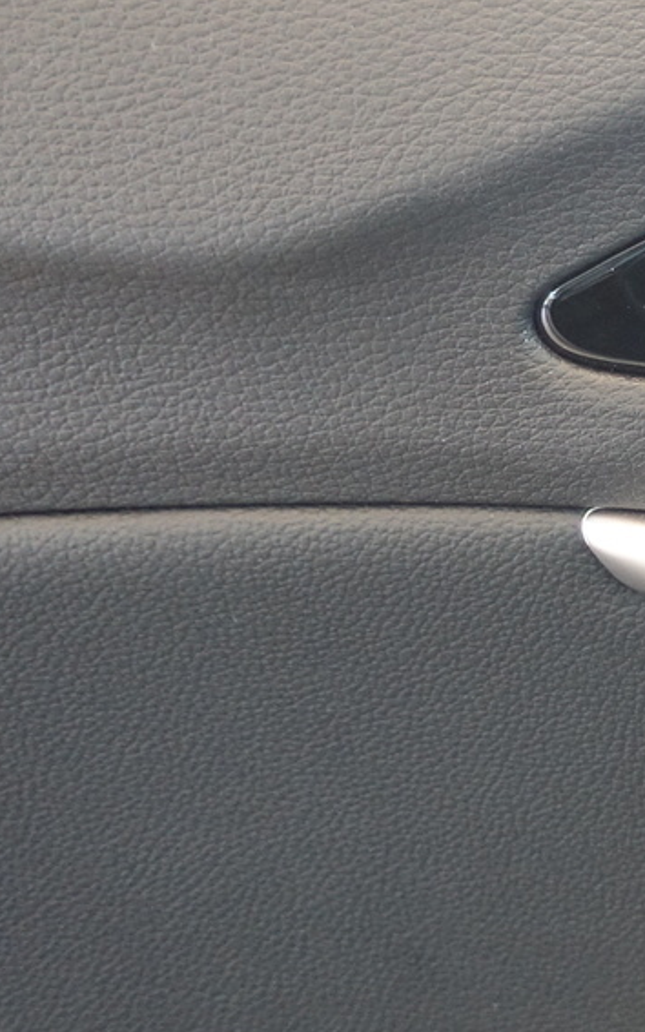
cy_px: 691
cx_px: 1467
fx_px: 1968
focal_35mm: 70
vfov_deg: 29.2
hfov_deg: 14.0
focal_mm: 8.8
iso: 400
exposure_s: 1/30
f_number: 1.8
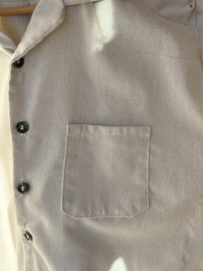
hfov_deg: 30.3
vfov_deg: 39.7
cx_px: 102
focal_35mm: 48
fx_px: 375
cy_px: 136
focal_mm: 6.76
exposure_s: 1/1513
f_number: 1.78
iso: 100
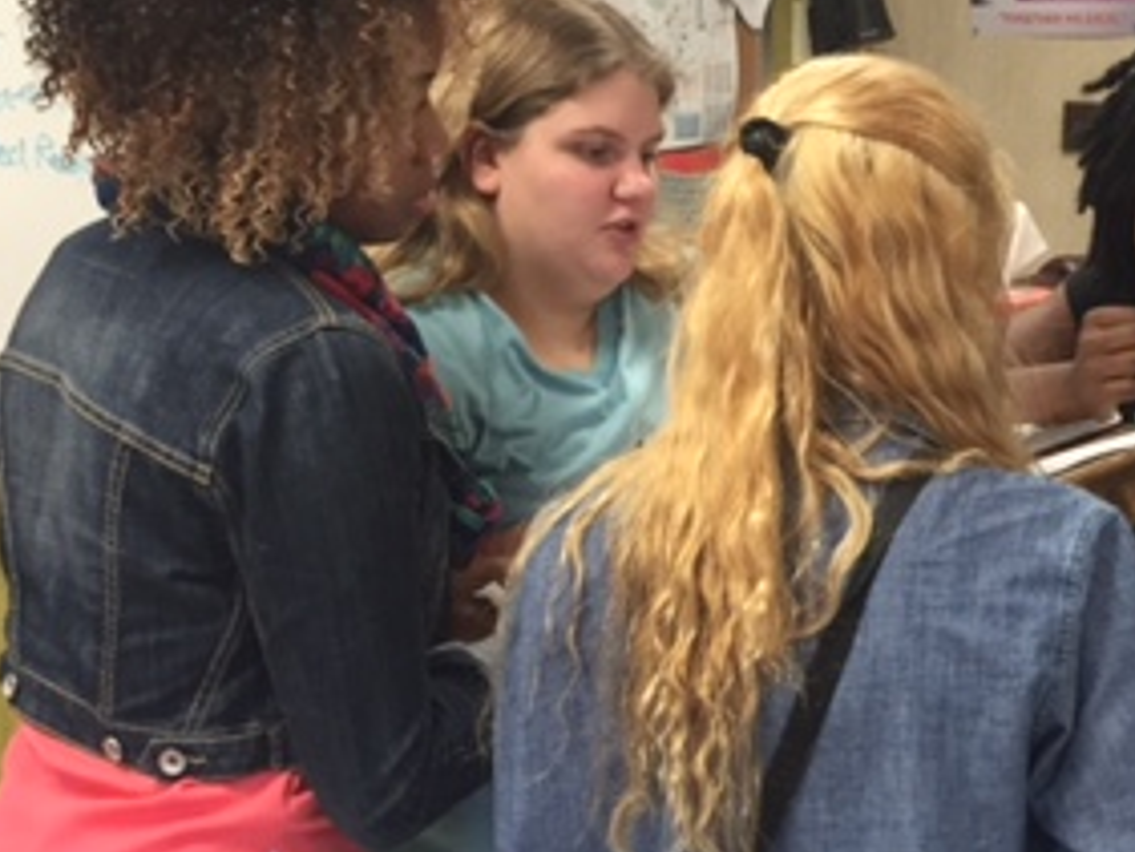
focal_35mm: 66
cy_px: 670
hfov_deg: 29.1
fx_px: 2165
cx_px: 776
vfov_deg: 22.0
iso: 80
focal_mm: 4.15
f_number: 2.2
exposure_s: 1/30
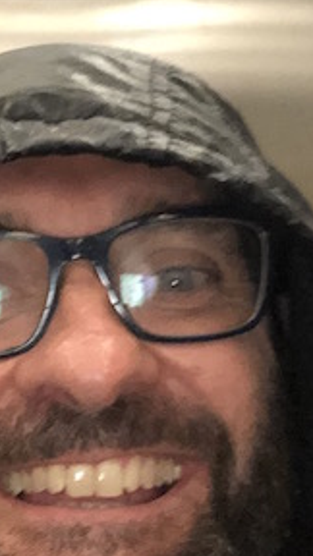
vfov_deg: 22.0
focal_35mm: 97
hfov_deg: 12.4
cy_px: 210
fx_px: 1431
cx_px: 51
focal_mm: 2.87
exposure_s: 1/20
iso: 500
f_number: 2.2
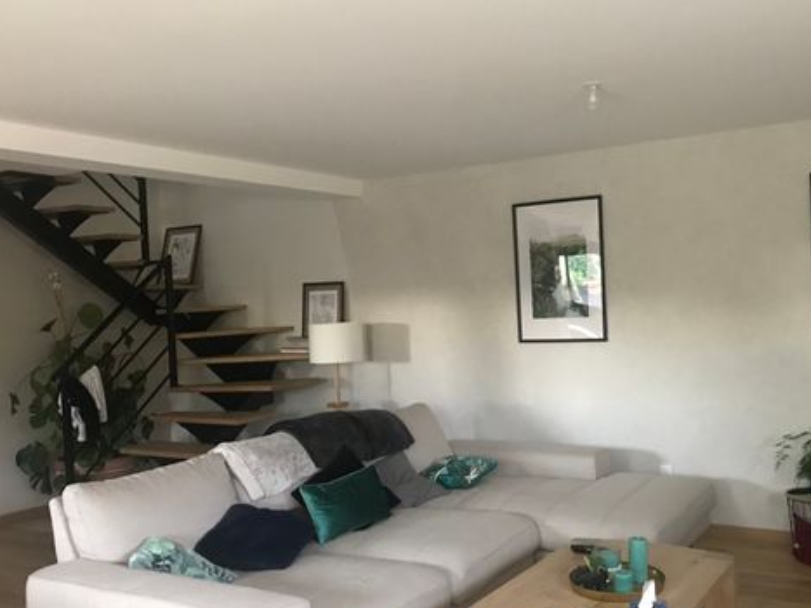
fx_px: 843
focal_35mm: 36
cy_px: 328
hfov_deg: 51.0
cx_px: 491
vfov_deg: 39.6
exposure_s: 1/9
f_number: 1.8
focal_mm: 3.99
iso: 100
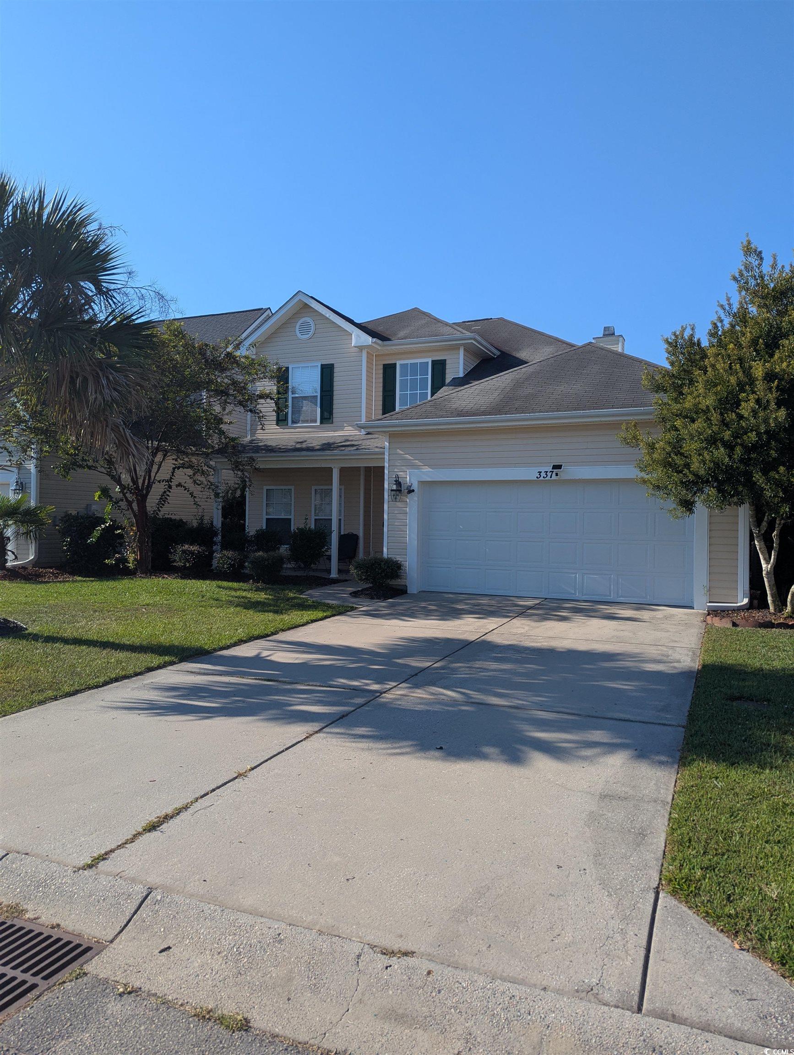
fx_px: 732
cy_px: 528
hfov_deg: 56.9
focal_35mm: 24
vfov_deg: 71.5
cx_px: 397
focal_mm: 6.81
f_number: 1.85
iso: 45
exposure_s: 1/1742
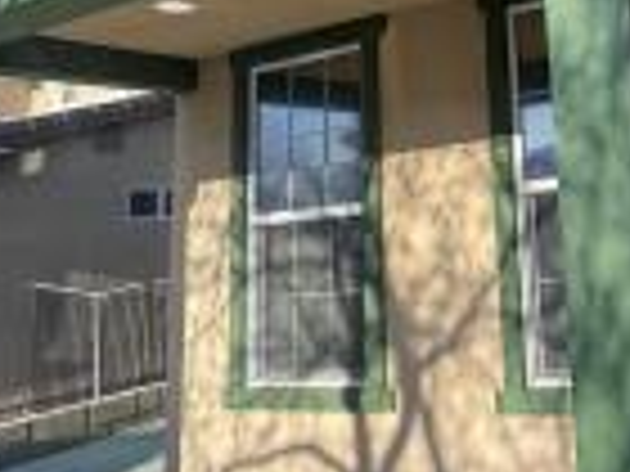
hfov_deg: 39.0
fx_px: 728
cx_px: 684
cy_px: 81
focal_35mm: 40
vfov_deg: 34.6
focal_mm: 2.22
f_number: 2.2
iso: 50
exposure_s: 1/868
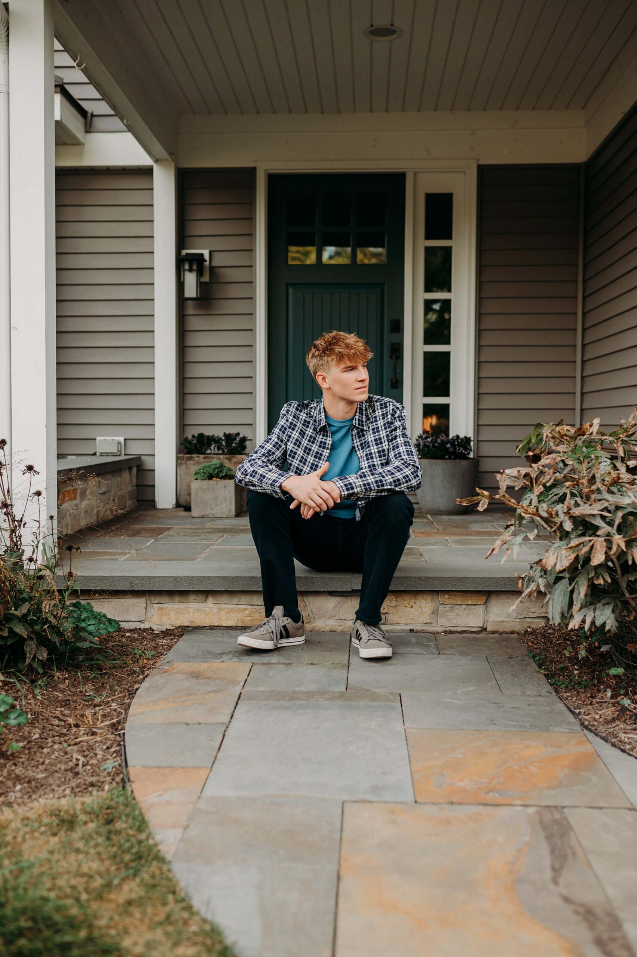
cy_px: 478
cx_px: 318
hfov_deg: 37.8
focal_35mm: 35
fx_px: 930
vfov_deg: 54.5
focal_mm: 35
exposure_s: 1/500
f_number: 2.8
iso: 200
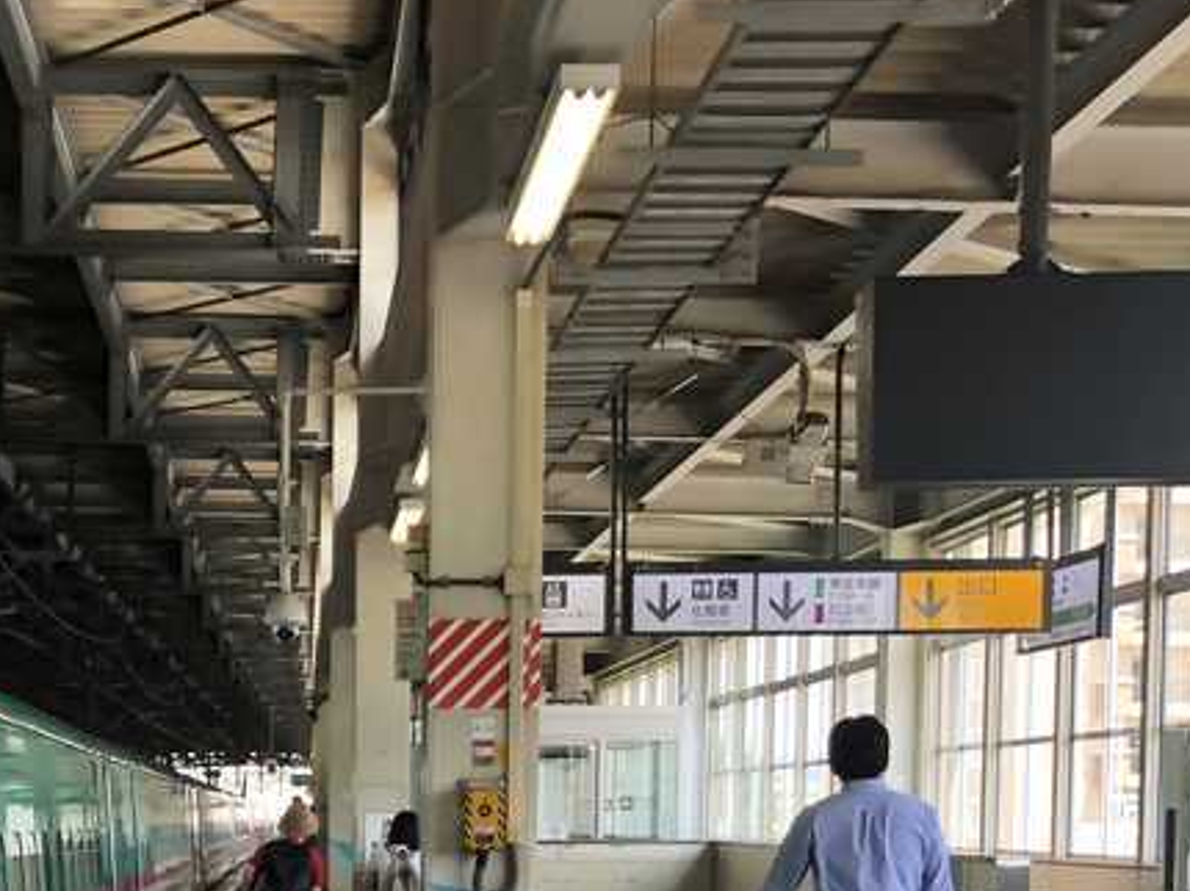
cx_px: 77
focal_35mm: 81
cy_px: 1043
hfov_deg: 23.4
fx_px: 2783
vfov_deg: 17.4
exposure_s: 1/120
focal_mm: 3.99
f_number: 1.8
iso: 50
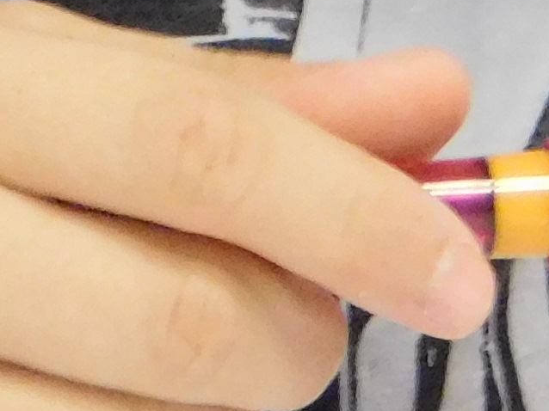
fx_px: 16948
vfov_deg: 1.4
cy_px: -852
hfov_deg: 1.9
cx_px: 1046
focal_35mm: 1069
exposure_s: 1/20
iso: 800
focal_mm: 26.3
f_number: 5.1
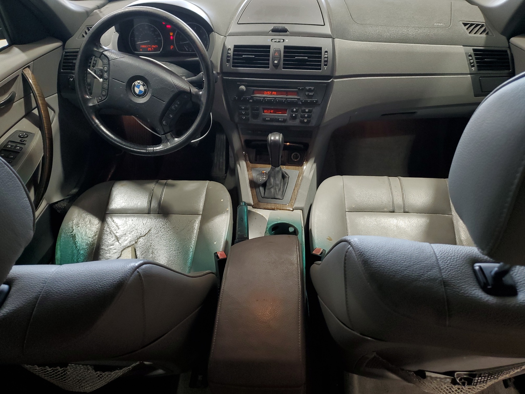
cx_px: 262
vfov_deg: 53.1
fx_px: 394
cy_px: 197
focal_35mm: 26
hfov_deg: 67.3
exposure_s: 1/60.2
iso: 65
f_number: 1.5
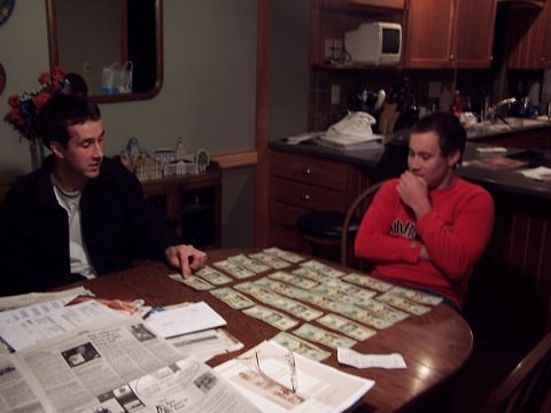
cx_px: 276
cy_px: 206
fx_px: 605
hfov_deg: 49.0
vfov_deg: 37.7
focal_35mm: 38
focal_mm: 6.3
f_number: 2.8
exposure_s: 1/8
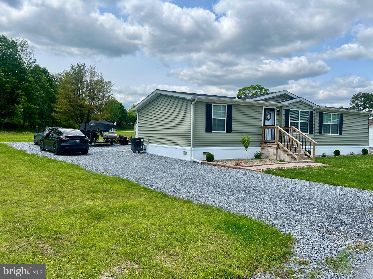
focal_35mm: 26
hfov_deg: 67.3
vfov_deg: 53.1
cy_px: 140
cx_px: 186
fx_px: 280
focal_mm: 5.7
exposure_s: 1/5587
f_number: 1.5
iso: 50
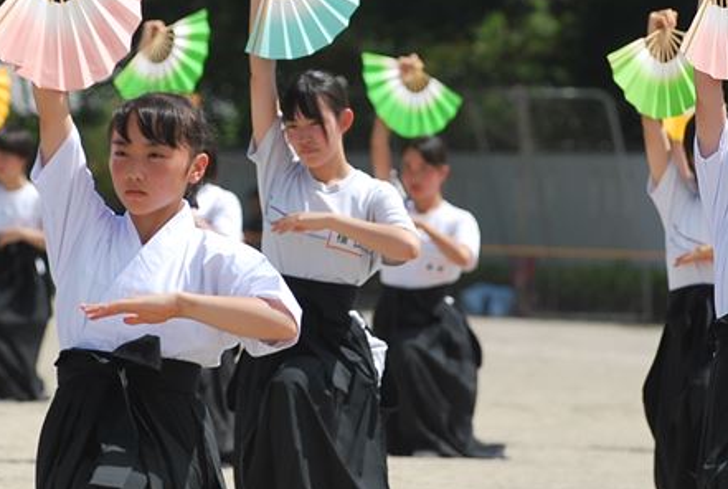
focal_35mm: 449
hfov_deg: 4.6
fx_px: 9096
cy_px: 211
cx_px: 297
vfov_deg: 3.1
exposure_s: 1/1600
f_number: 5
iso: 200
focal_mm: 165
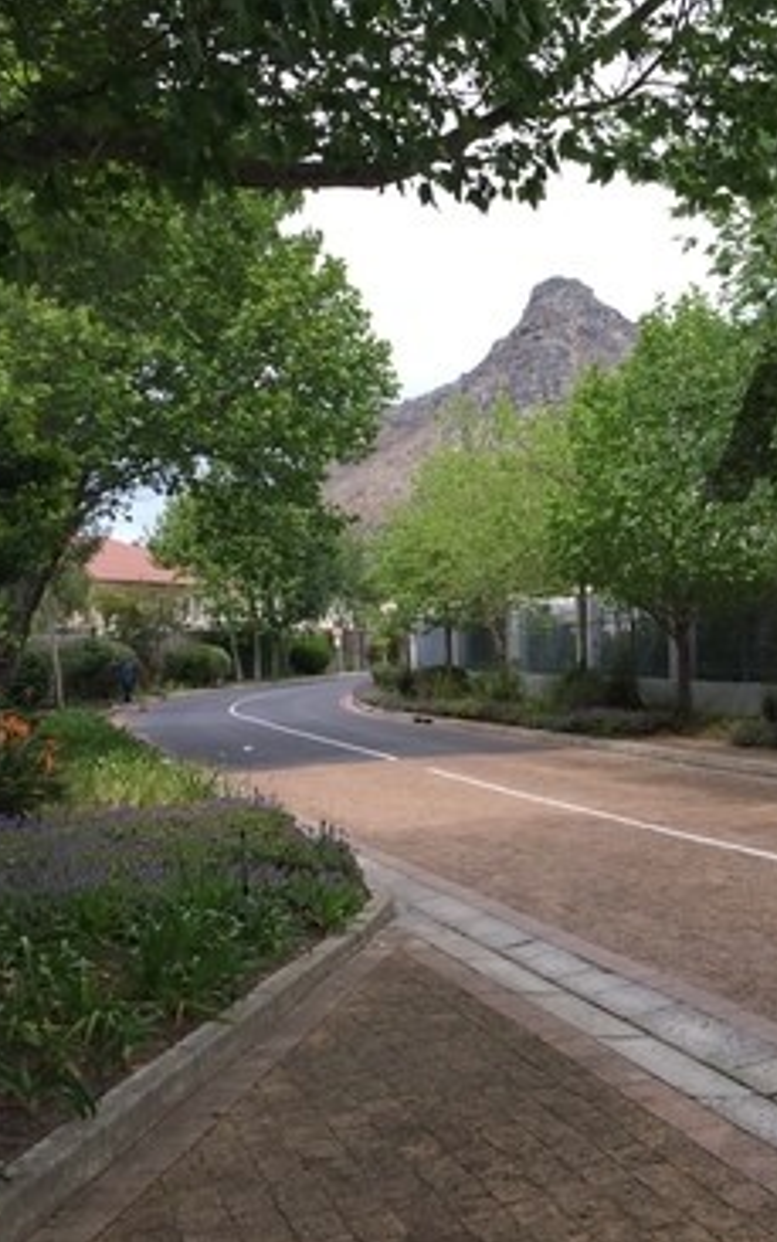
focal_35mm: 42
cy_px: 619
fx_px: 1422
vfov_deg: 47.2
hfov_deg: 29.8
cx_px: 631
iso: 32
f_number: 2.2
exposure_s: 1/964
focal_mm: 4.15
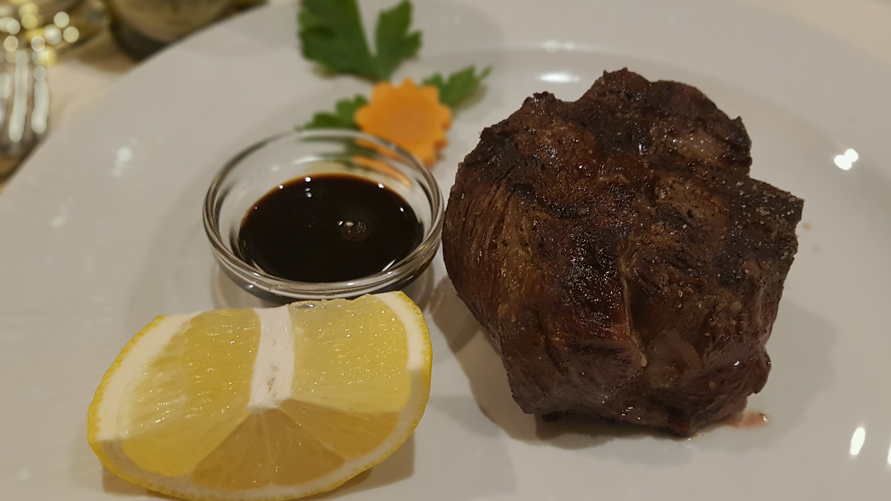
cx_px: 469
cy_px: 273
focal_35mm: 30
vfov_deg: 38.9
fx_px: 709
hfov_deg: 64.3
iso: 250
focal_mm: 4.2
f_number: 1.7
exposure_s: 1/10
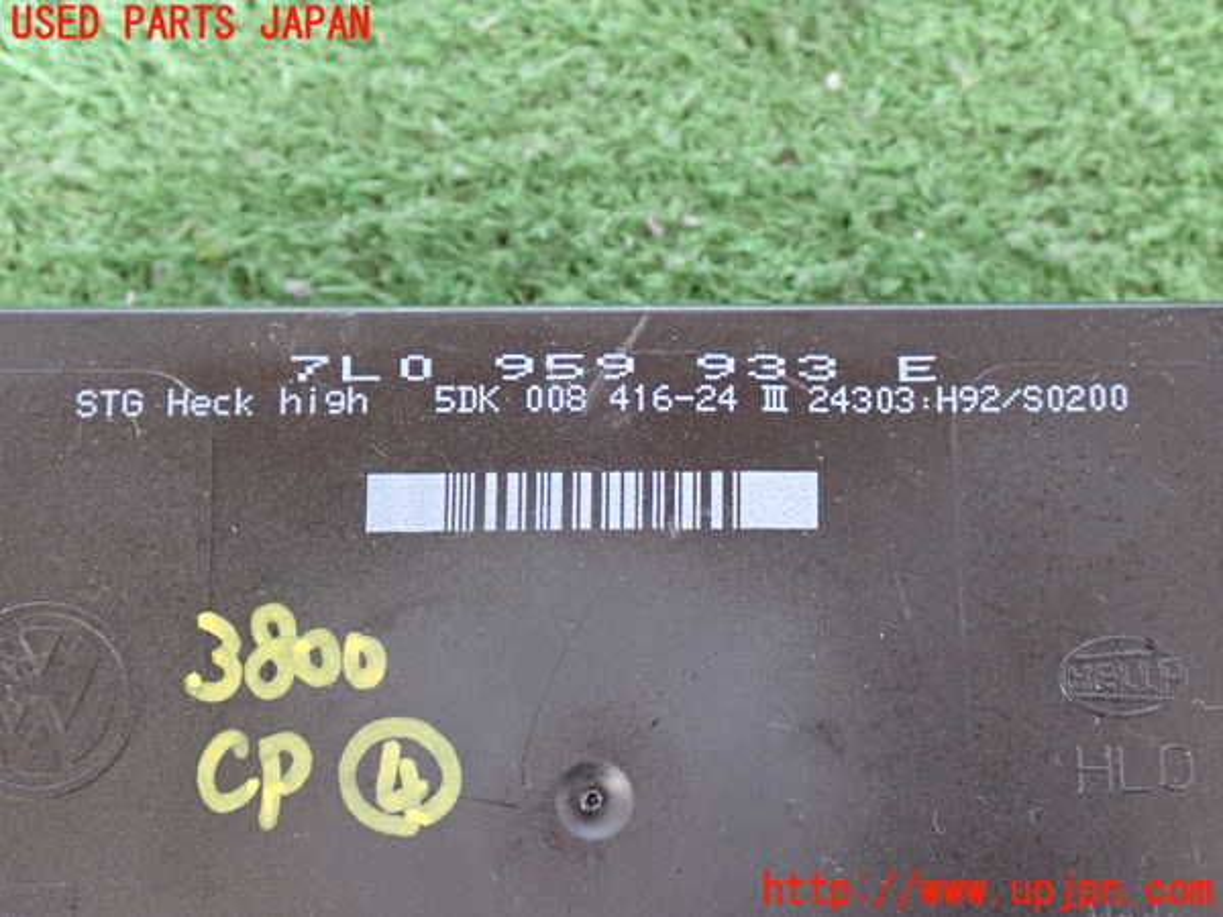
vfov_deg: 30.9
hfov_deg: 40.4
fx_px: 1661
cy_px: 458
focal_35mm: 47
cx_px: 612
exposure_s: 1/25
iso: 800
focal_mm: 8.4
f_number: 3.1
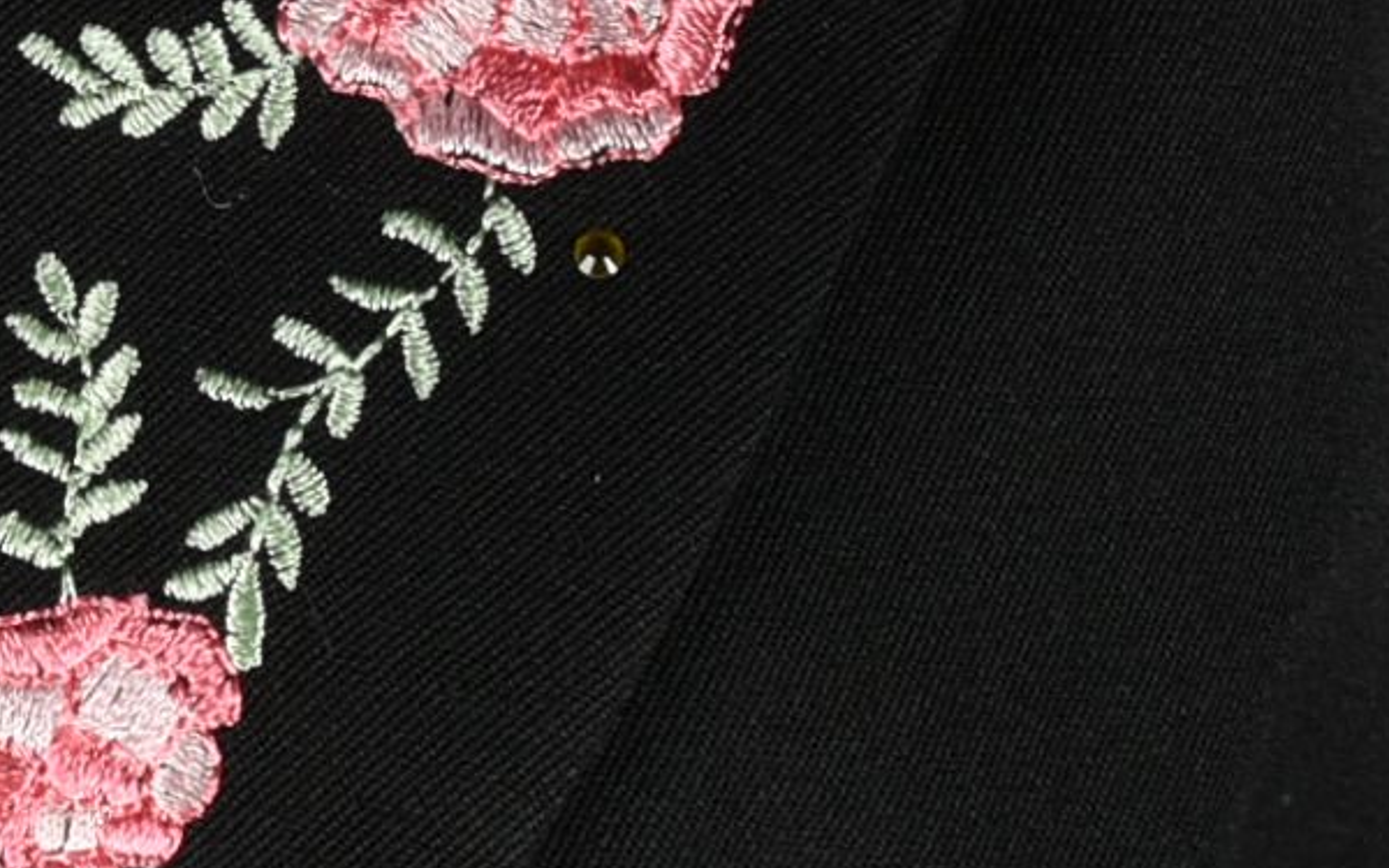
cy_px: -356
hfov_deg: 6.1
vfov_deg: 3.8
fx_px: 13005
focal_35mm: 344
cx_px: -526
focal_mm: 45
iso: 200
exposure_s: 1/125
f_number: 13
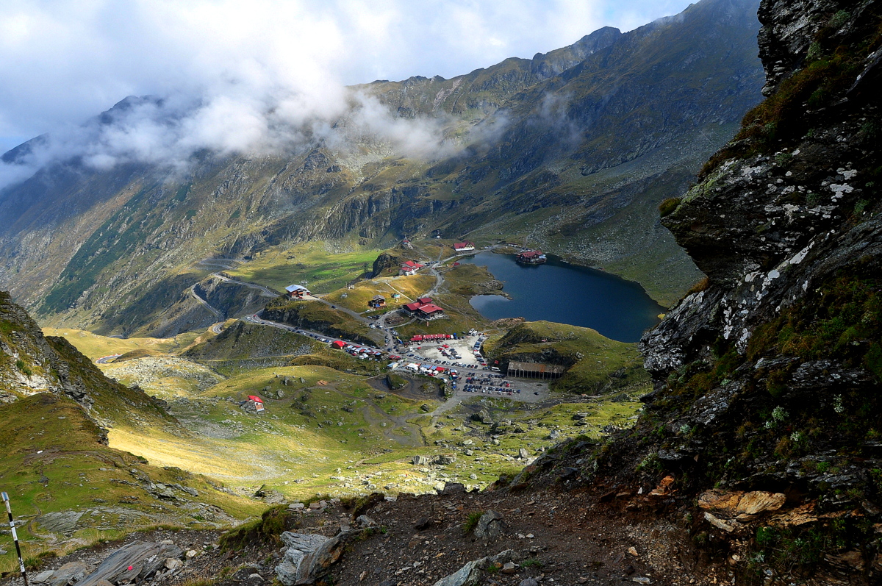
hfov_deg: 67.4
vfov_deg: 47.8
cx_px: 441
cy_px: 293
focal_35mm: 27
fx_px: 661
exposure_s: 1/200
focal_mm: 18
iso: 400
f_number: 14
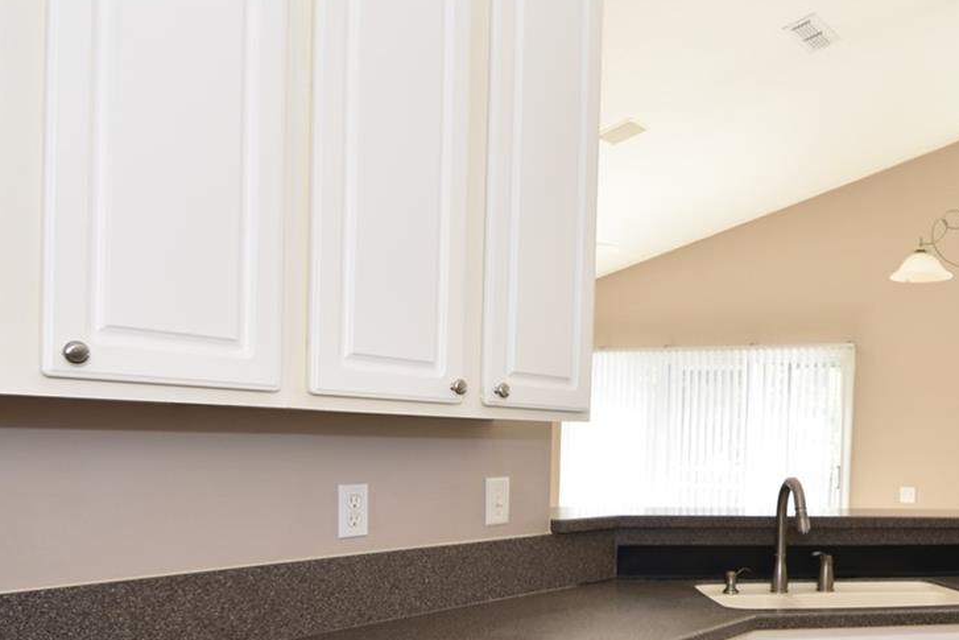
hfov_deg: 53.2
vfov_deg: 38.7
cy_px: 499
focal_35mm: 33
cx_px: 777
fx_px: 879
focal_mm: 10
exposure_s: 1/80
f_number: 4.5
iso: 200
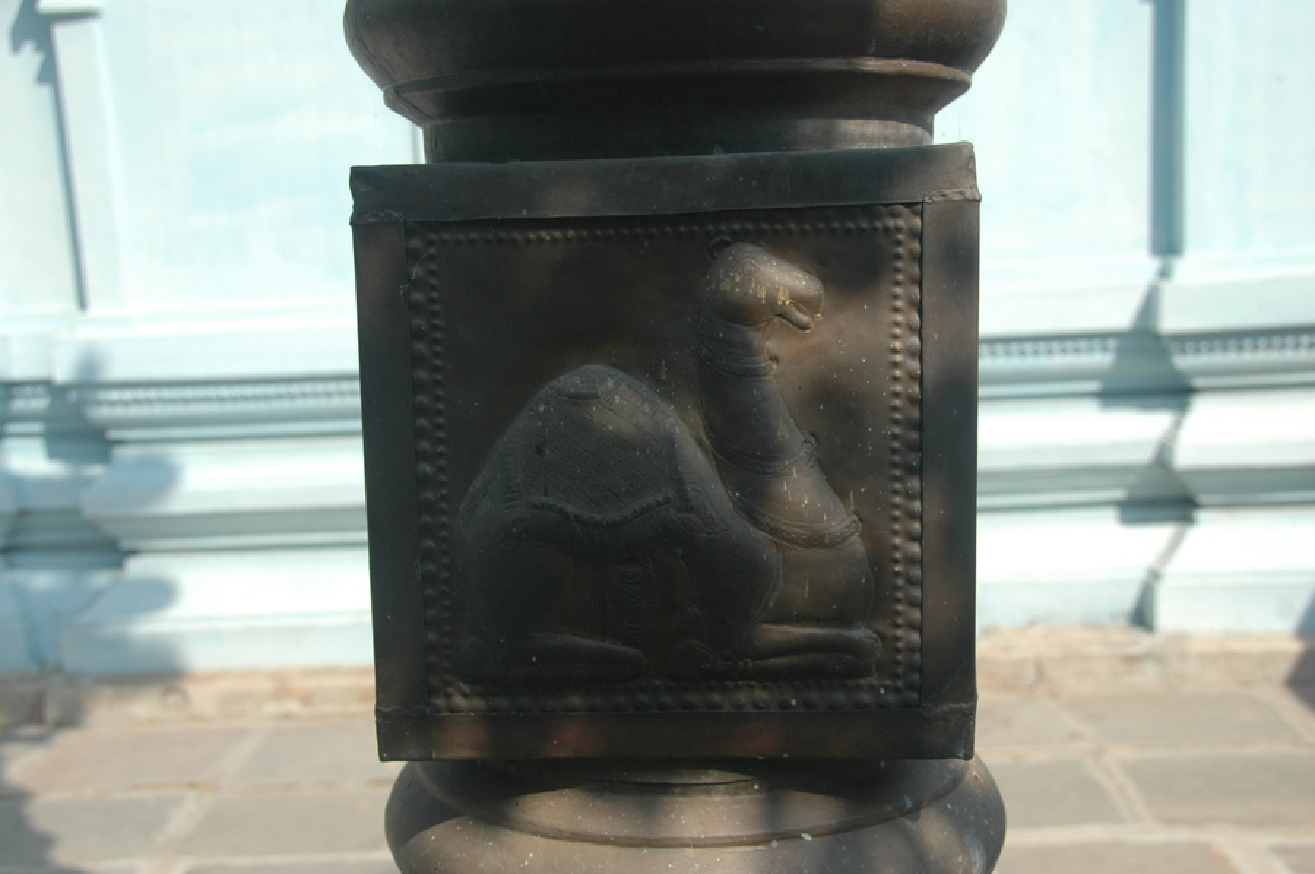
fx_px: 1697
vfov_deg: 28.9
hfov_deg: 42.4
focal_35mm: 46
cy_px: 437
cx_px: 658
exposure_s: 1/320
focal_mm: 31
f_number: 5.6
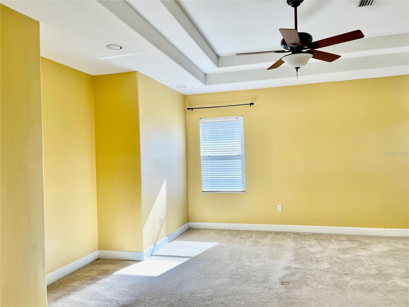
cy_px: 154
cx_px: 204
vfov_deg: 53.1
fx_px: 307
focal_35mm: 26
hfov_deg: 67.3
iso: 32
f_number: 1.6
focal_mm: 5.1
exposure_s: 1/272
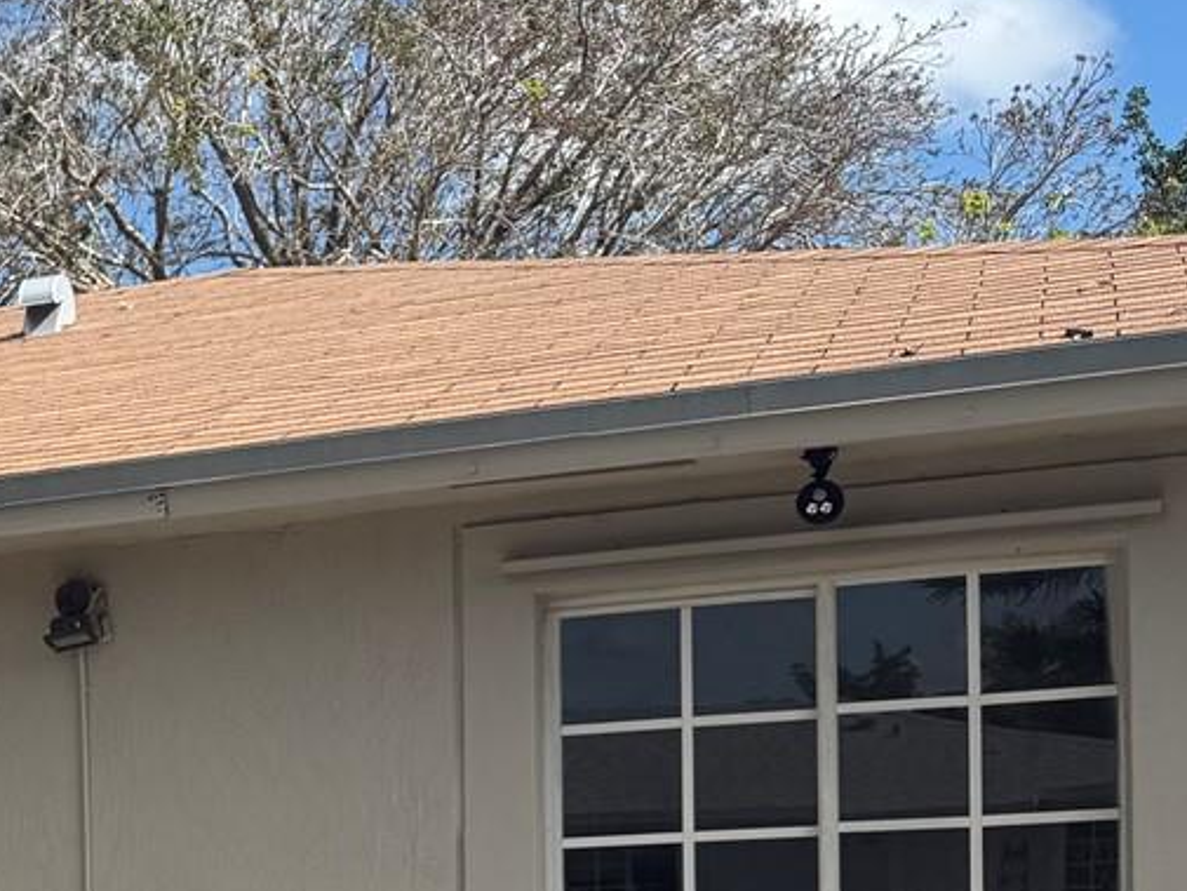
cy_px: 1039
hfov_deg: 23.1
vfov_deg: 18.5
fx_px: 2607
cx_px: -315
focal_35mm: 76
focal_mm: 6.76
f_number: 1.78
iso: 80
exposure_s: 1/4673
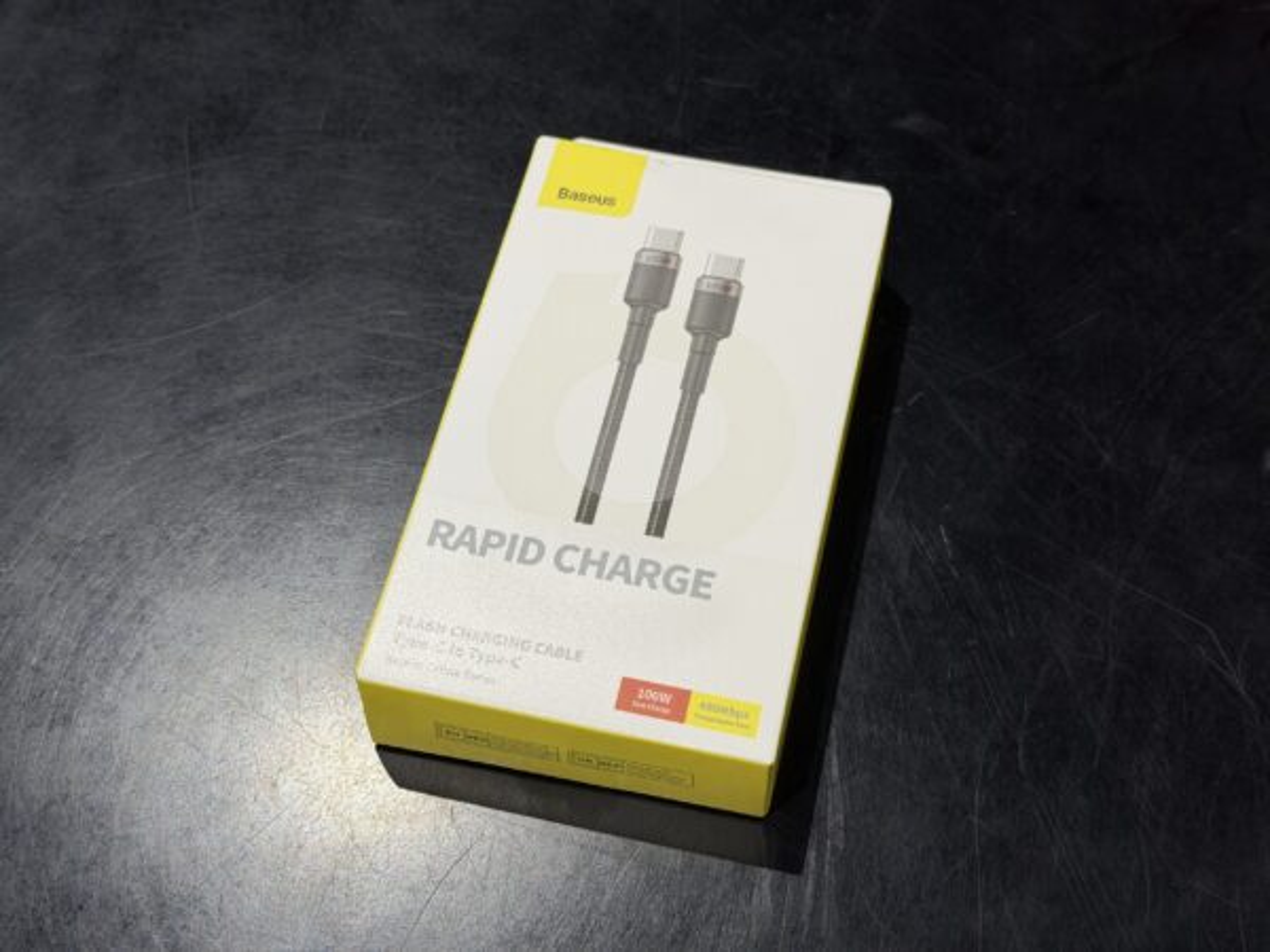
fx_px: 1761
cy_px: 476
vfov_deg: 30.3
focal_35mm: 48
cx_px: 635
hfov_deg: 39.7
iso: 100
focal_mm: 6.76
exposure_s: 1/81
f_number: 1.78
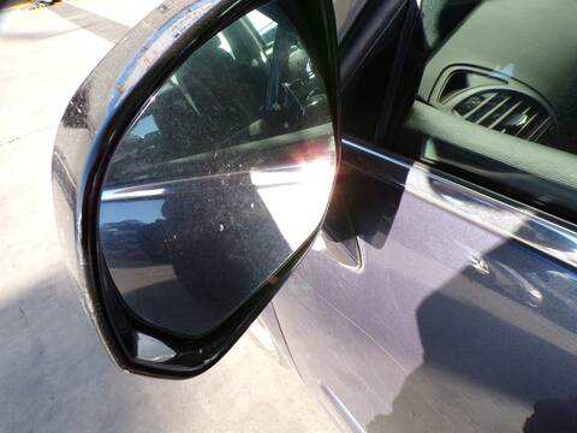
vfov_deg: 56.8
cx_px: 288
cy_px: 216
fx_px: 400
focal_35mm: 24
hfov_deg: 71.6
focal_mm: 4.3
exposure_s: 1/80
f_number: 4.4
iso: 100
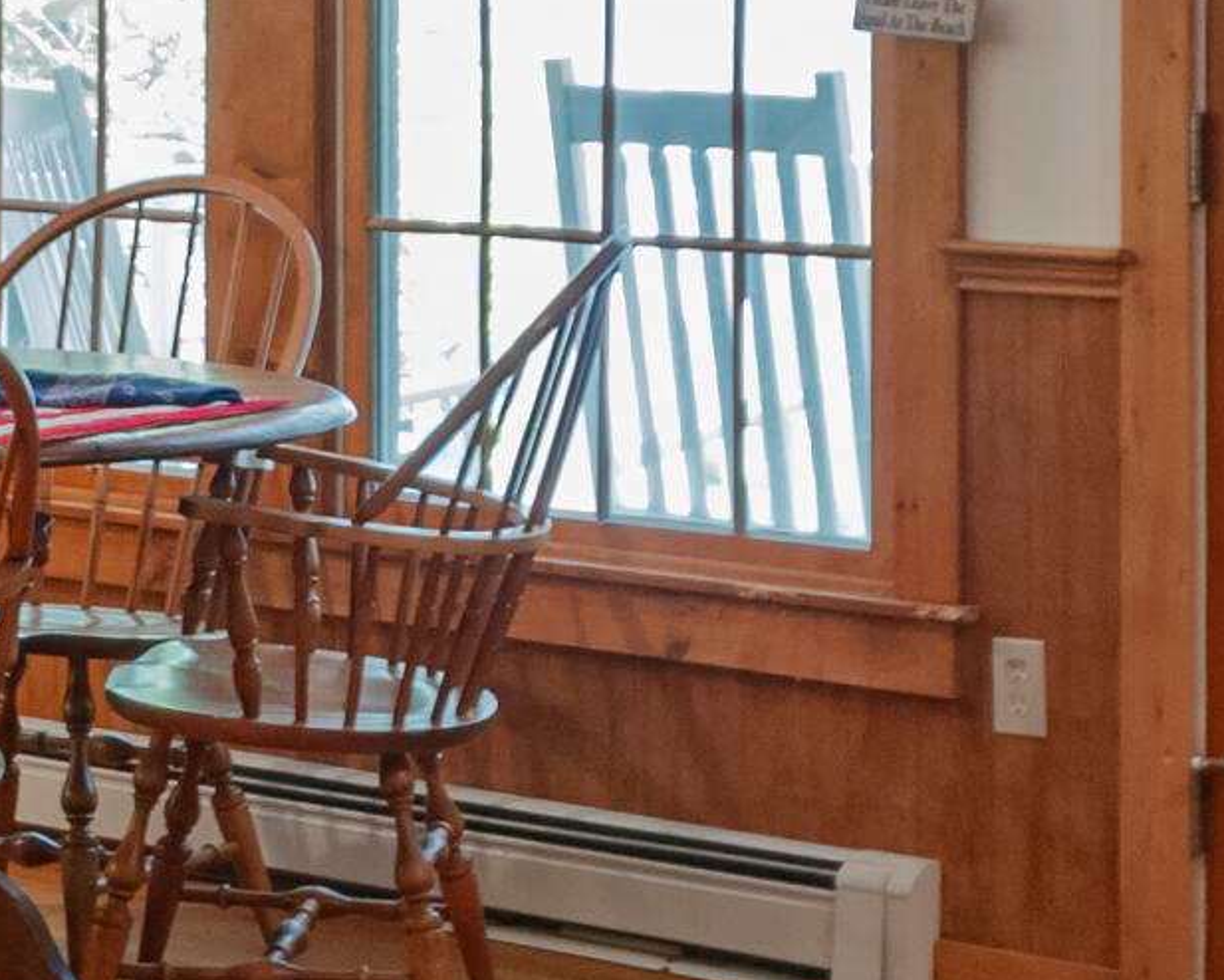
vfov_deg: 12.3
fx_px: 4457
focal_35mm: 123
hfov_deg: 15.4
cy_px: 1076
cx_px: 63
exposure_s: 1/13
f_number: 5
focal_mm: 18
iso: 640
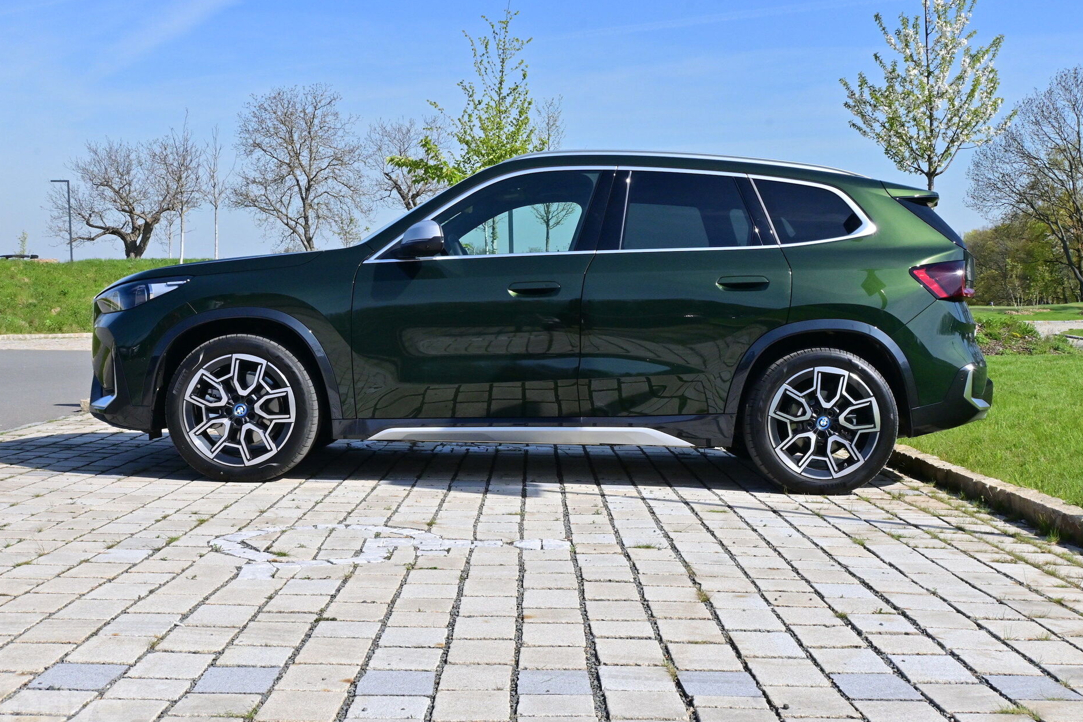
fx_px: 1293
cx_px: 542
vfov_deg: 31.2
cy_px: 368
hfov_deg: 45.4
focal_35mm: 43
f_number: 14
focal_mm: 28
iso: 800
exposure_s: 1/800
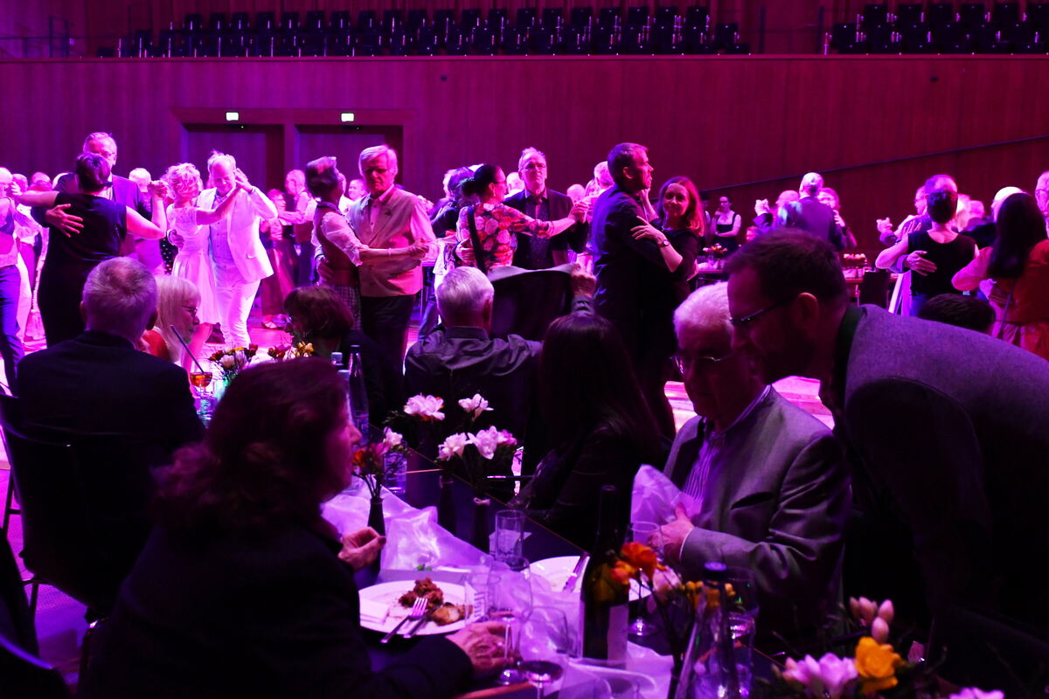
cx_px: 524
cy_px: 350
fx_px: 1049
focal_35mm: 36
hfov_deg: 53.1
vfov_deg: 36.9
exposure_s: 1/50
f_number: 3.5
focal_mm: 24
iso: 2500
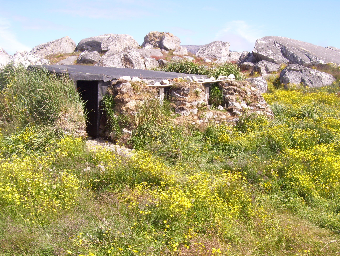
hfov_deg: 42.0
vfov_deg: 32.3
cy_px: 128
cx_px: 170
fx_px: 443
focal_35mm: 45
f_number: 5.6
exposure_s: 1/320
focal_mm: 7.6
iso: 80
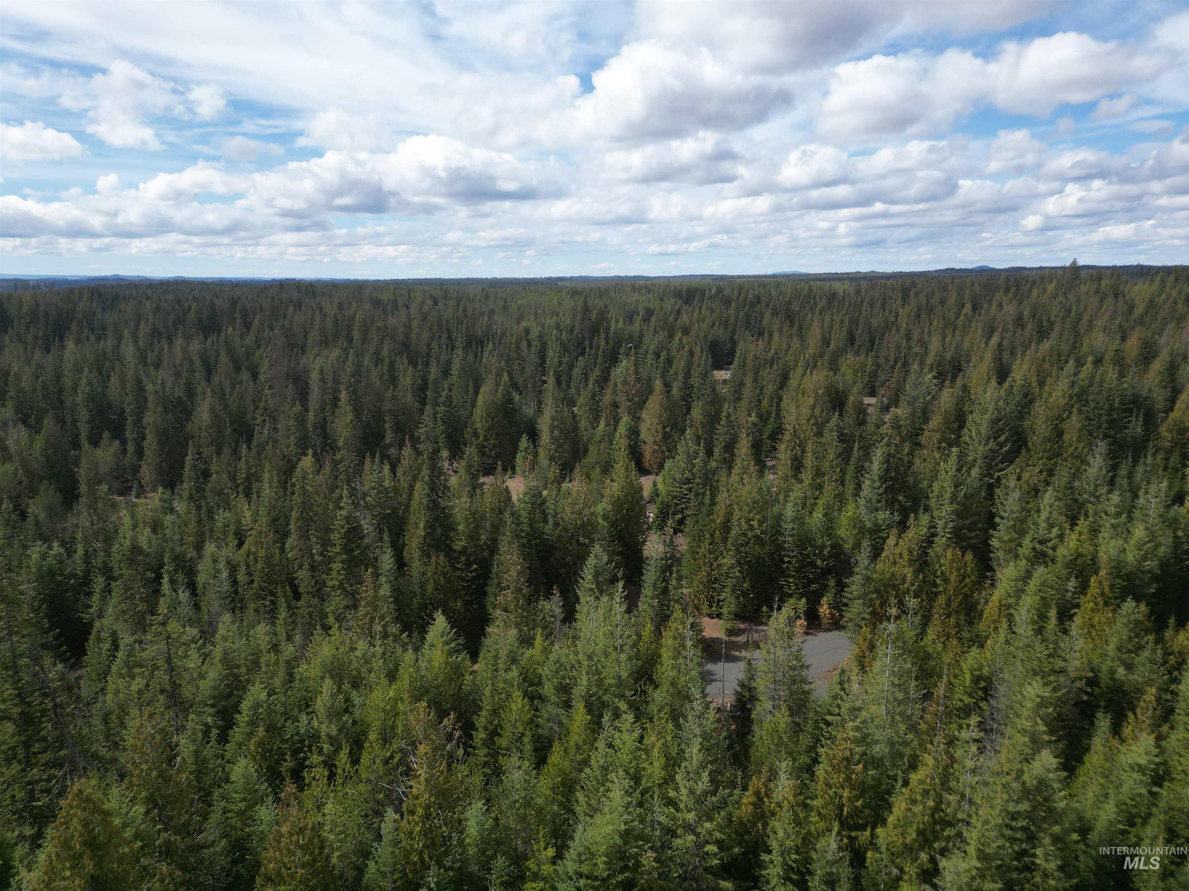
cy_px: 446
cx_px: 594
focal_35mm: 24
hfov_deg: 71.6
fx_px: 824
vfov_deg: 56.8
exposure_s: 1/3000
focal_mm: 6.72
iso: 110
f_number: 1.7
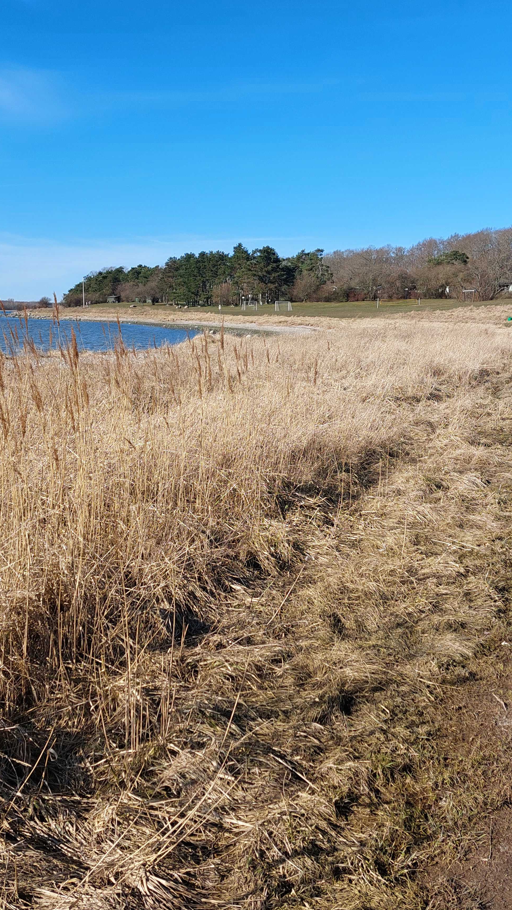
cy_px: 457
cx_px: 283
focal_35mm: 35
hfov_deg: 33.7
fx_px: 845
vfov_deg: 56.6
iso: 25
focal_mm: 5.23
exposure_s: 1/1039
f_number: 1.8
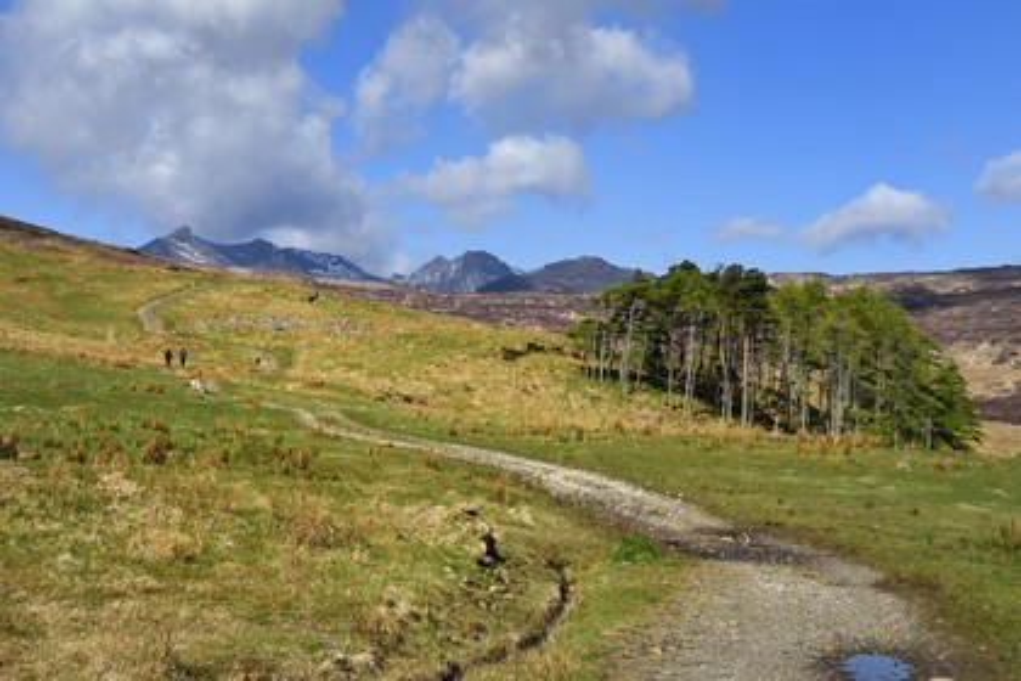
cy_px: 340
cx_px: 510
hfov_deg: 34.5
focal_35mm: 58
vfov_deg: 23.4
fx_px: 1645
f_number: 13
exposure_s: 1/320
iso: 200
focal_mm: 58
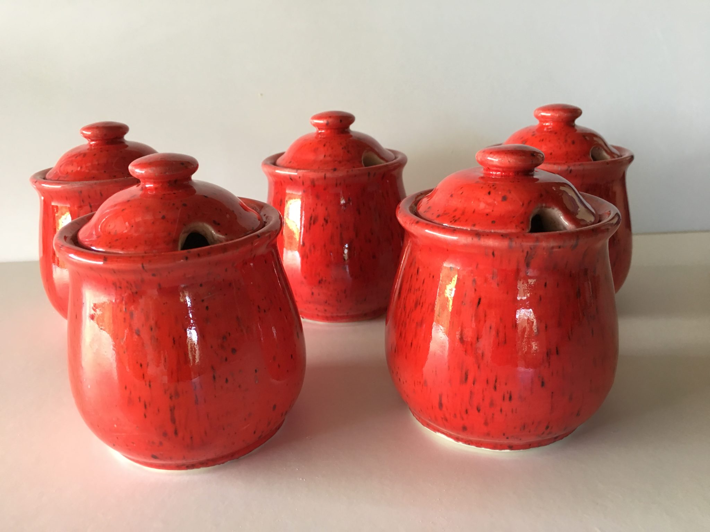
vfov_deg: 48.2
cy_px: 266
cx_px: 355
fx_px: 595
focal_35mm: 29
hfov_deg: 61.7
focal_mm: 4.15
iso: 125
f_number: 2.2
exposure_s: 1/33
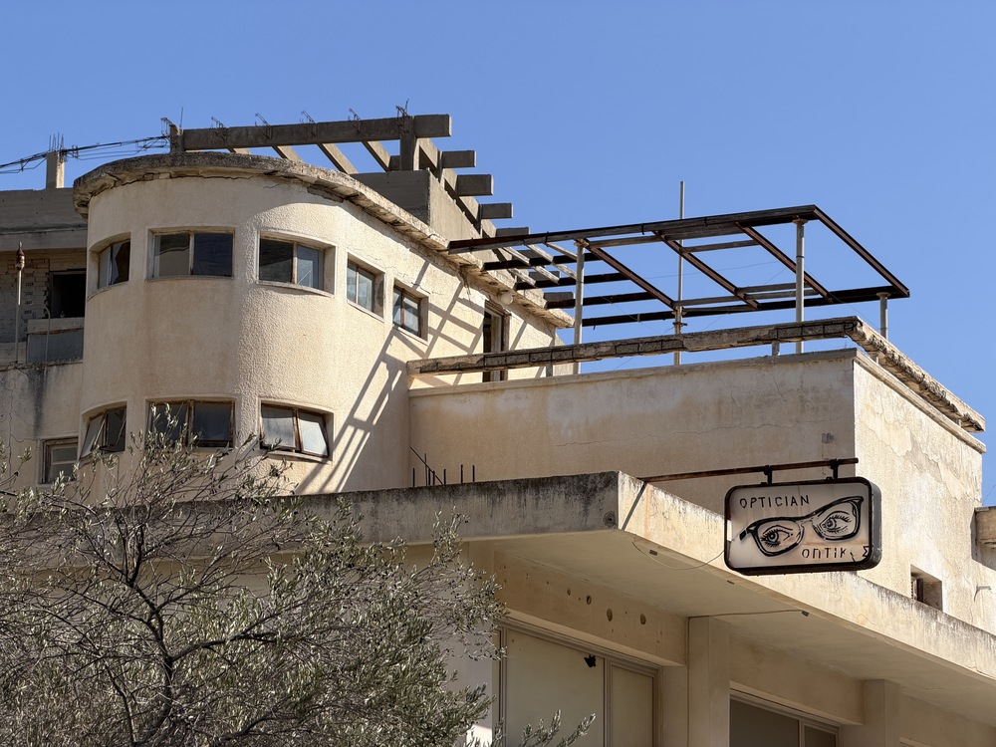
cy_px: 374
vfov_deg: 14.8
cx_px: 498
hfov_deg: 19.6
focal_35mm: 100
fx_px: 2877
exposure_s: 1/701
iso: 20
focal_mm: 16.89
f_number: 2.8
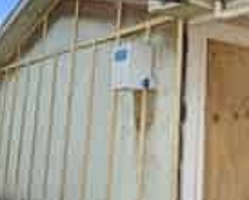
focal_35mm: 49
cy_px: 68
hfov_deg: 32.0
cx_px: 294
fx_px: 362
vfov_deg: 30.7
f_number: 2.2
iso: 40
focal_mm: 2.22
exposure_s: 1/675
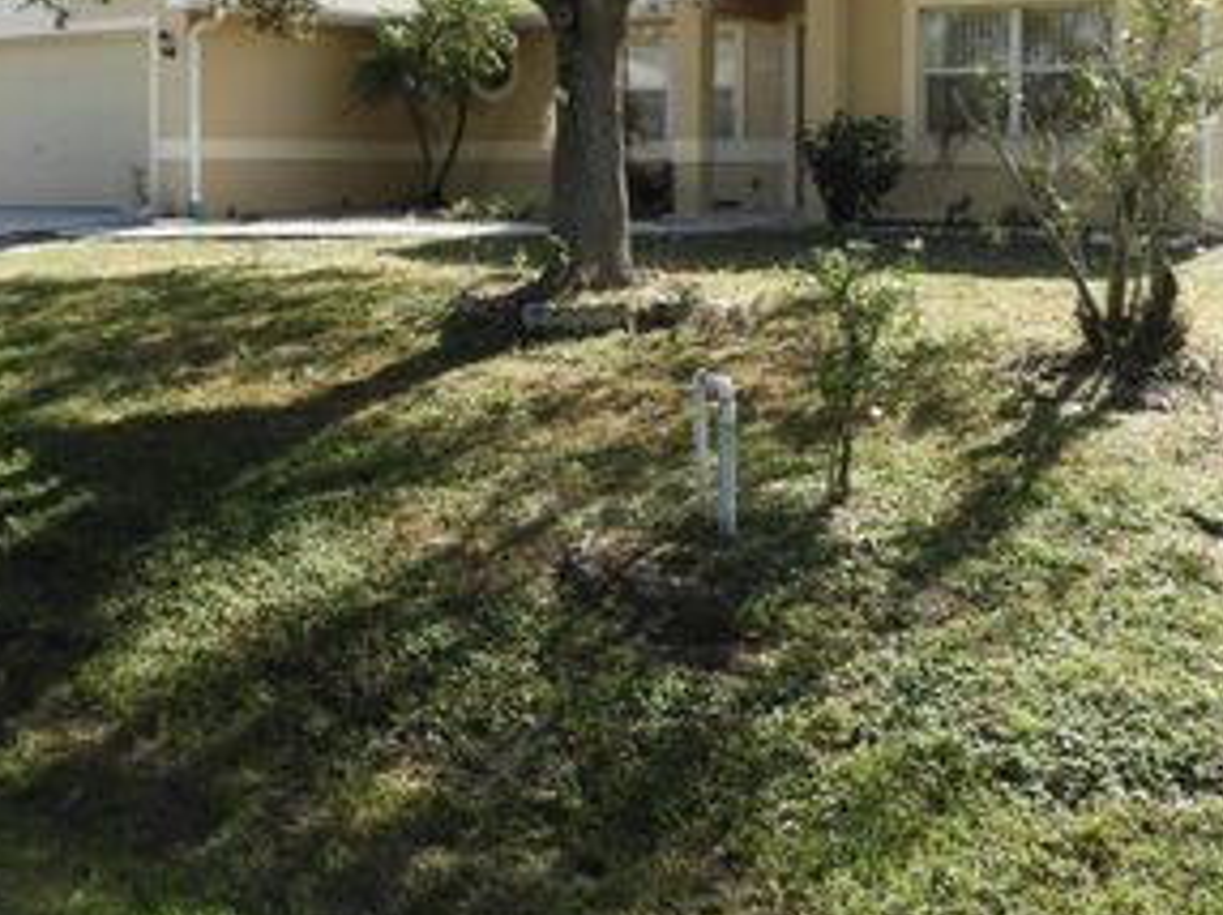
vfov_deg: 33.2
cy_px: 165
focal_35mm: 42
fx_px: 1483
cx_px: 556
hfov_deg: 44.8
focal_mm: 4.3
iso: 100
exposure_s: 1/400
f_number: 3.3
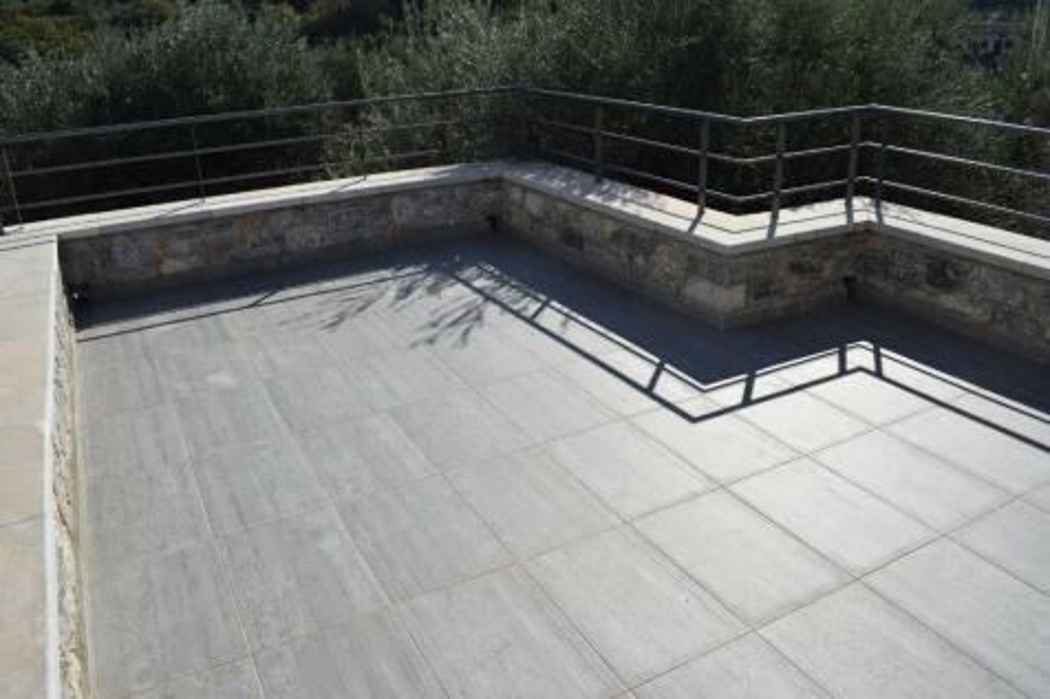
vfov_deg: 47.9
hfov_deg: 67.4
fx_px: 787
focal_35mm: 27
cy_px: 350
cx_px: 525
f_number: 11
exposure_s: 1/500
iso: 200
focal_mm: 18
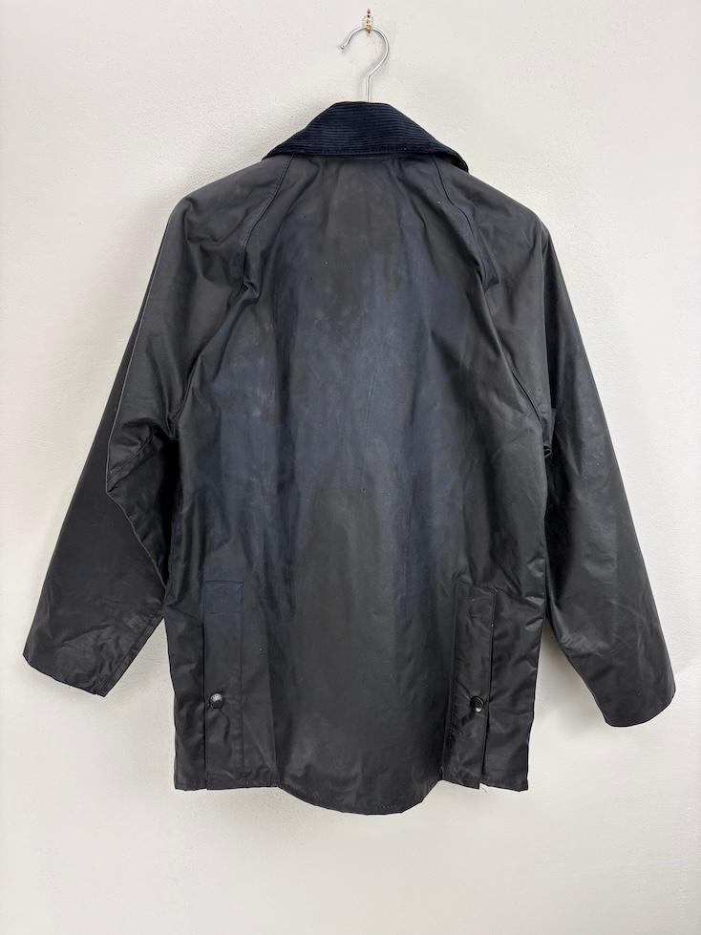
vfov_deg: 67.3
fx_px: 702
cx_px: 350
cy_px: 468
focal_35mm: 26
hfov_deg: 53.1
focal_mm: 5.96
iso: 80
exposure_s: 1/100
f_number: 1.6
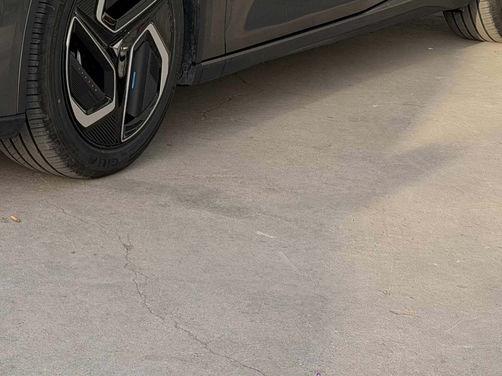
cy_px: -45
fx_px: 1639
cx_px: 42
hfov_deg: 17.1
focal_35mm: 113
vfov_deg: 12.9
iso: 64
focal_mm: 6.76
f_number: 1.78
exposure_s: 1/975
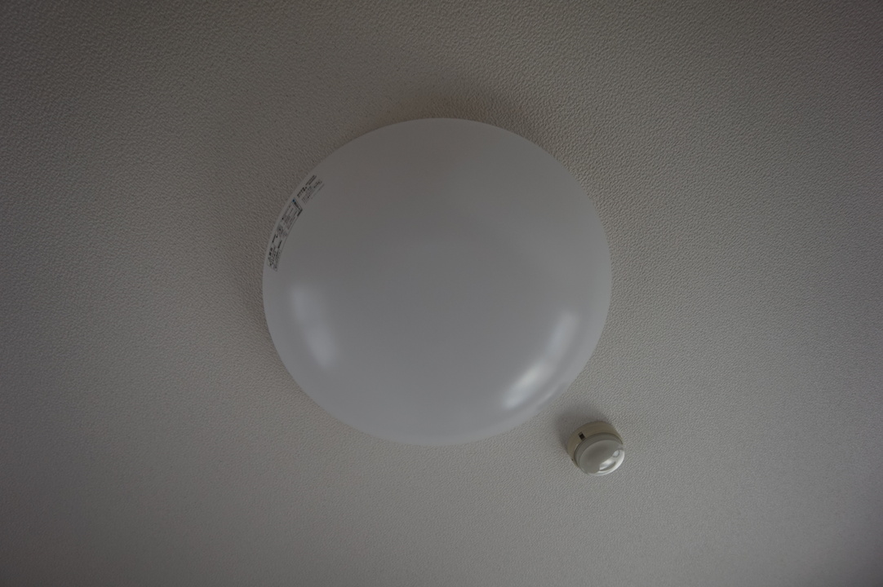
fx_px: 368
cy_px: 294
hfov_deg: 100.4
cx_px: 442
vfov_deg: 77.3
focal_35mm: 15
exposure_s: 1/160
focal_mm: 10
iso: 200
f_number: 4
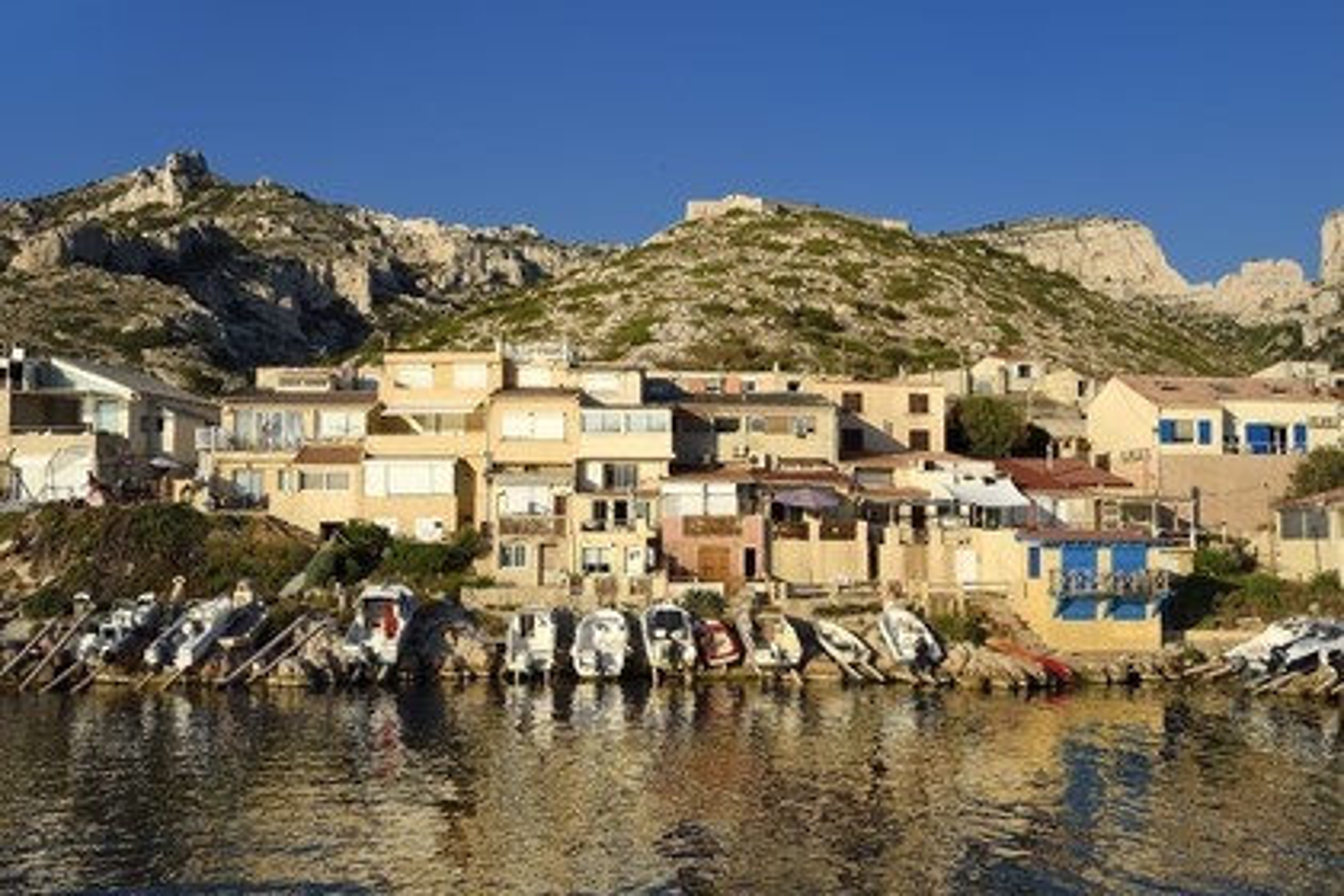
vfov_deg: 29.2
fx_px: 1717
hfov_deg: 42.7
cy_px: 448
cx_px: 672
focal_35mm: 46
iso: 200
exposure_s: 1/250
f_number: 13
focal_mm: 46
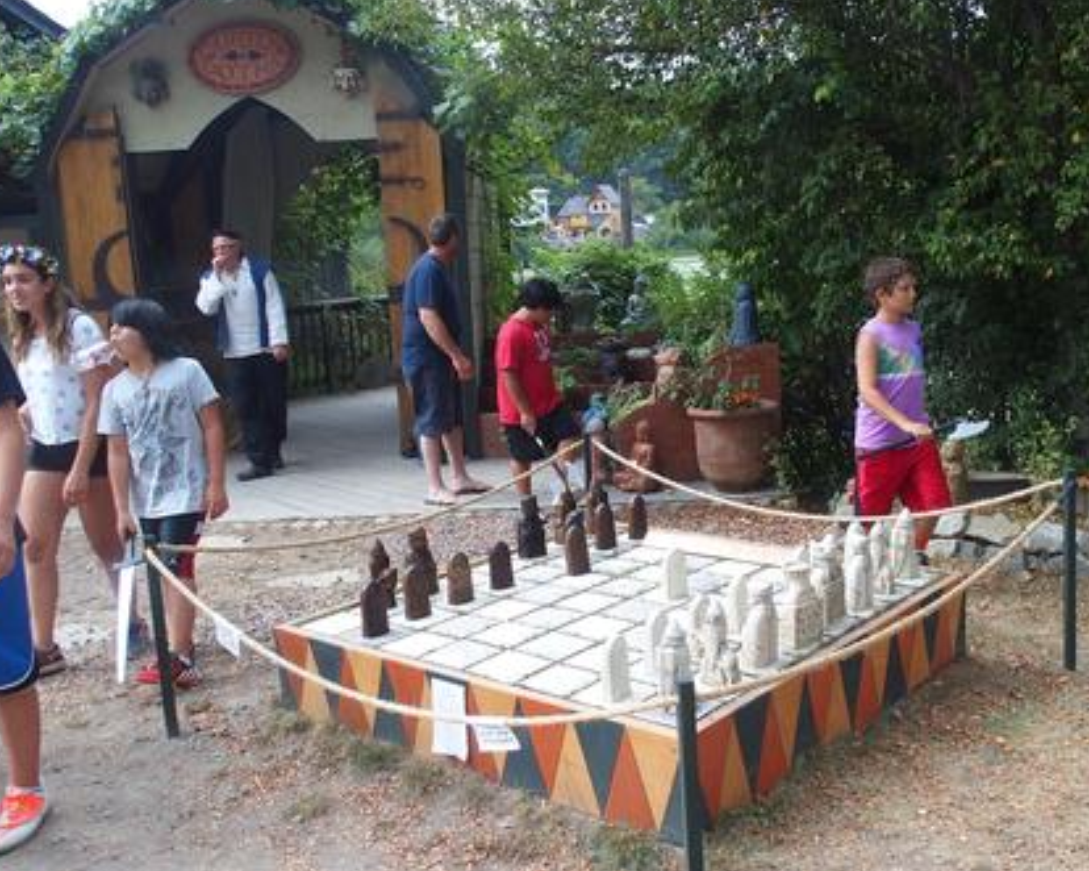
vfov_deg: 43.3
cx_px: 552
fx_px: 1096
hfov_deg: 52.9
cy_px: 432
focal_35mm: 34
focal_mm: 6.7
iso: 100
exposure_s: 1/200
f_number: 3.5
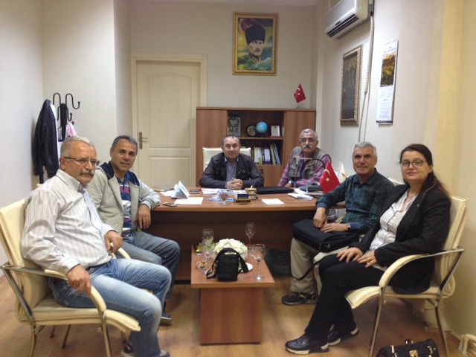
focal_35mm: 33
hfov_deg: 55.4
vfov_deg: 42.9
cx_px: 238
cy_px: 178
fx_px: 454
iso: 125
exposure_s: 1/20
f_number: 2.4
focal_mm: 4.12
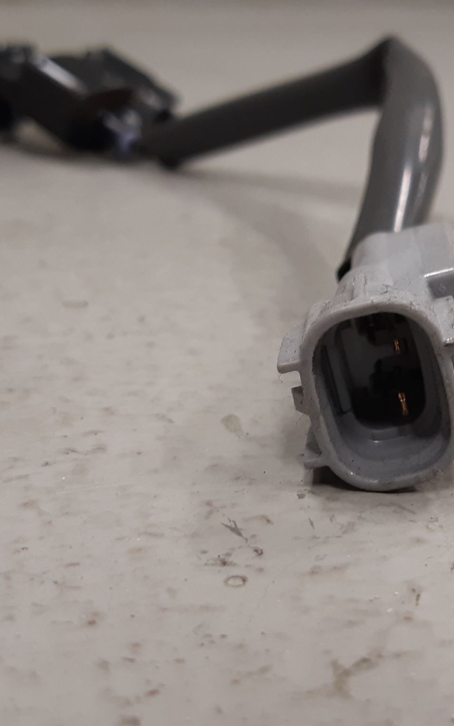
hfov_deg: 34.0
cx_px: 320
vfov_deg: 52.8
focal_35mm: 37
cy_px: 363
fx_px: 733
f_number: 1.7
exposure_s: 1/50
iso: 100
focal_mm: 3.93
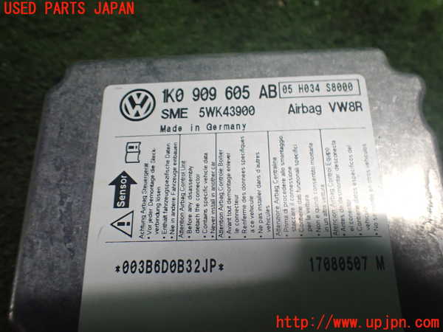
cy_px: 166
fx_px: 384
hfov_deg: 60.0
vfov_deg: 46.8
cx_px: 222
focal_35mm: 30
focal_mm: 5.4
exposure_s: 1/125
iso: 640
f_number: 2.3
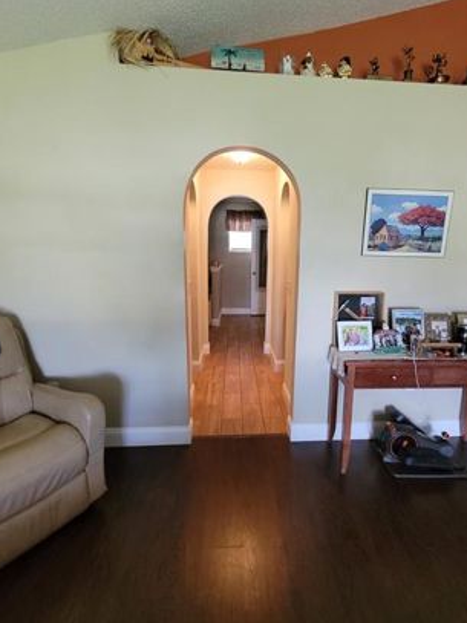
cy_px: 308
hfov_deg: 74.5
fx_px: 306
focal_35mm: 17
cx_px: 256
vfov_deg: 91.0
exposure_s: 1/30
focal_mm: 1.74
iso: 400
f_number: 2.2
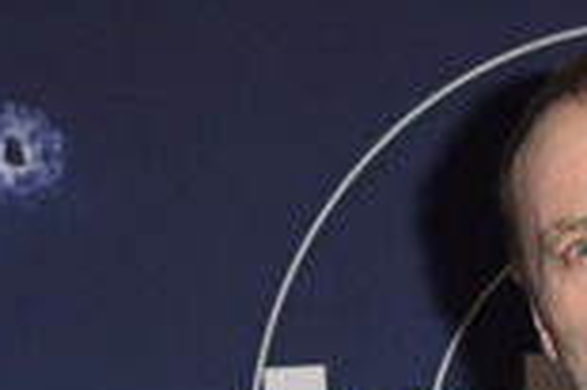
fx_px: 3078
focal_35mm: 189
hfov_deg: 10.7
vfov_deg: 7.2
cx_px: 657
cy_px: 560
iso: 640
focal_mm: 65
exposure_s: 1/250
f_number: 5.6
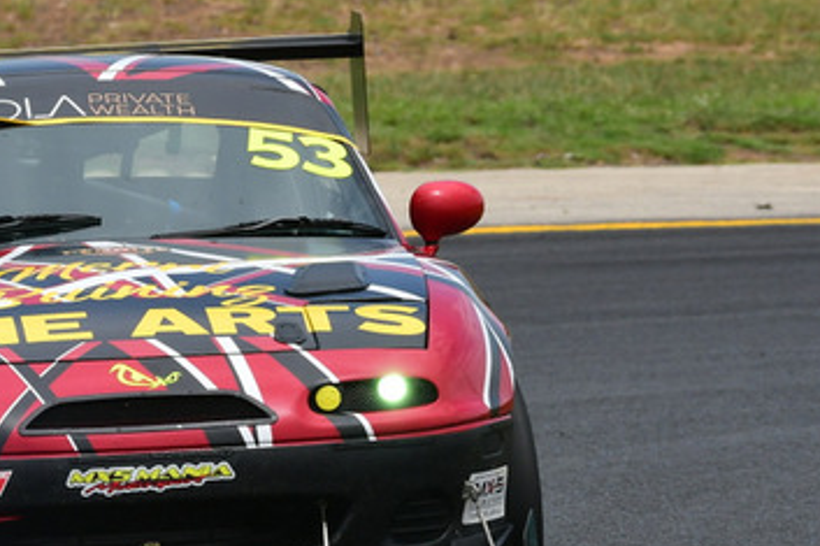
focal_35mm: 987
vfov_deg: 1.4
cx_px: 216
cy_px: 193
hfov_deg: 2.1
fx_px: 22470
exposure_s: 1/640
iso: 400
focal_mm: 290
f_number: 11
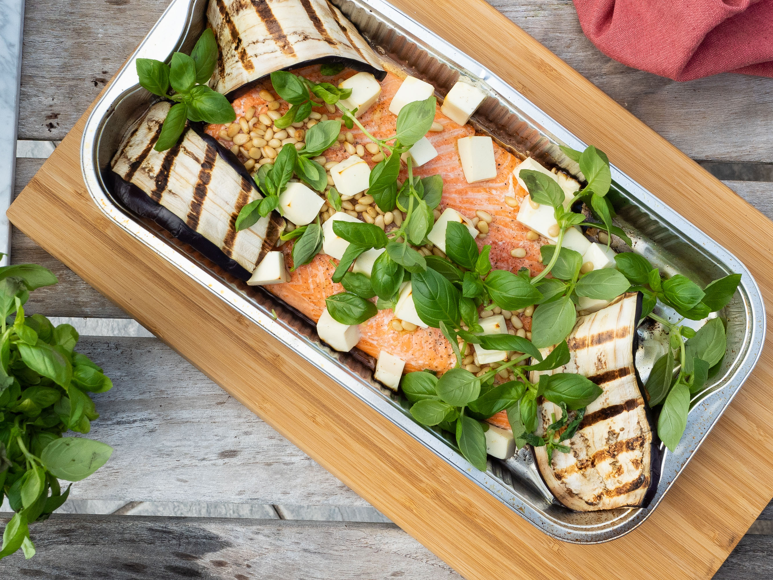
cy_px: 194
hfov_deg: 34.9
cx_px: 356
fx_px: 1228
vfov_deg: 26.4
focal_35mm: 55
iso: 250
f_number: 5.6
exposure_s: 1/640
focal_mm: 16
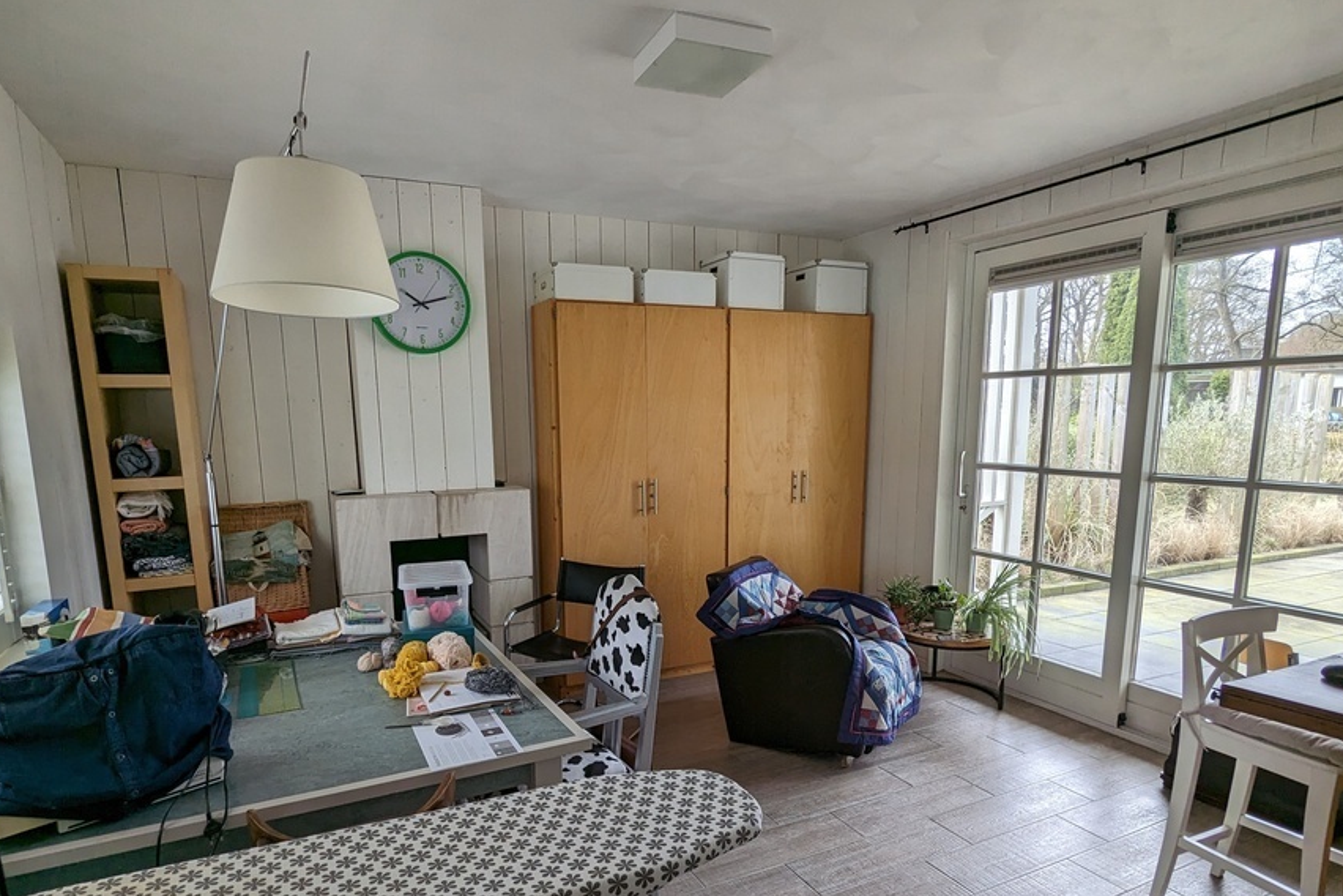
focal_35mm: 20
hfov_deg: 83.9
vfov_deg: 61.3
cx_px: 635
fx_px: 746
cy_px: 549
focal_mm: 2.35
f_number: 2.2
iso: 43
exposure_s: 1/147
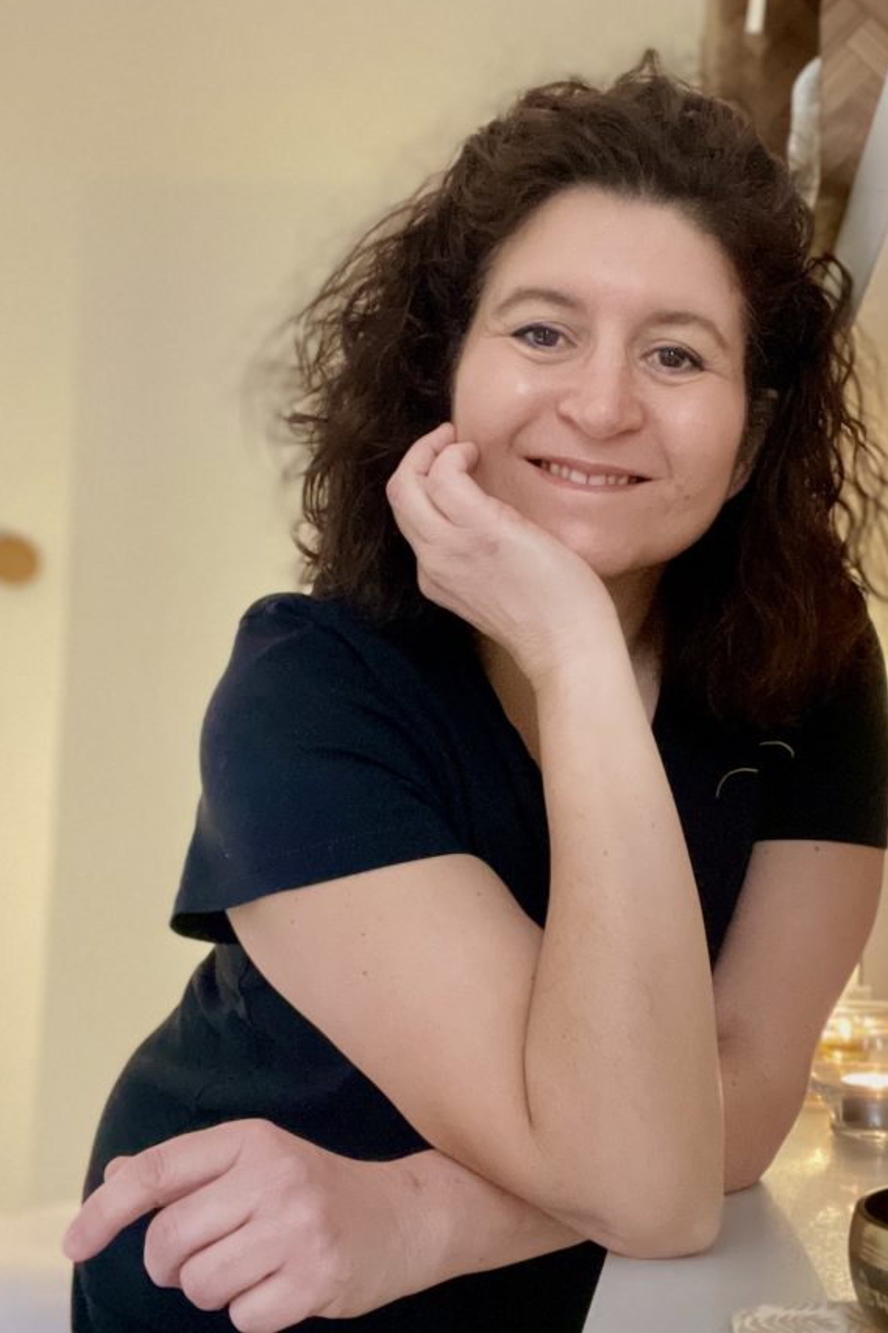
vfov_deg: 49.6
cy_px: 692
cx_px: 602
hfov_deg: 33.8
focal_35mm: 39
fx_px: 1443
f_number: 2.2
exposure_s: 1/18
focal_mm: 2.71
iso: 800
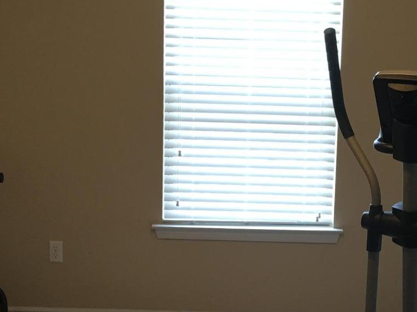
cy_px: 193
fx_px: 915
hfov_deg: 25.6
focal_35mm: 76
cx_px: 267
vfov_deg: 19.3
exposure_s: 1/30
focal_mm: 4.15
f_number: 2.2
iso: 32
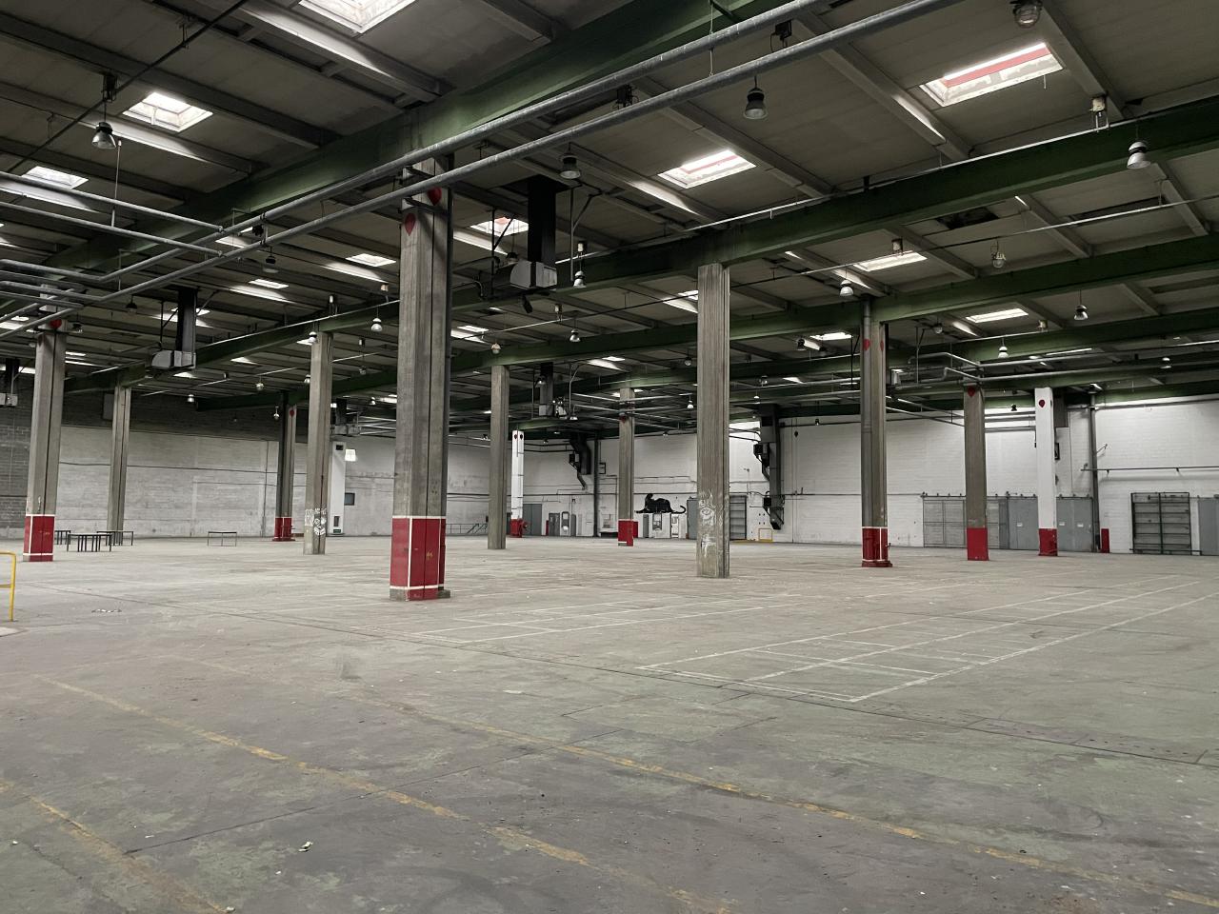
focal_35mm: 26
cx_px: 610
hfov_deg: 67.3
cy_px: 457
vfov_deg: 53.1
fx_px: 916
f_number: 1.6
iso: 500
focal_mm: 4.2
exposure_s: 1/46
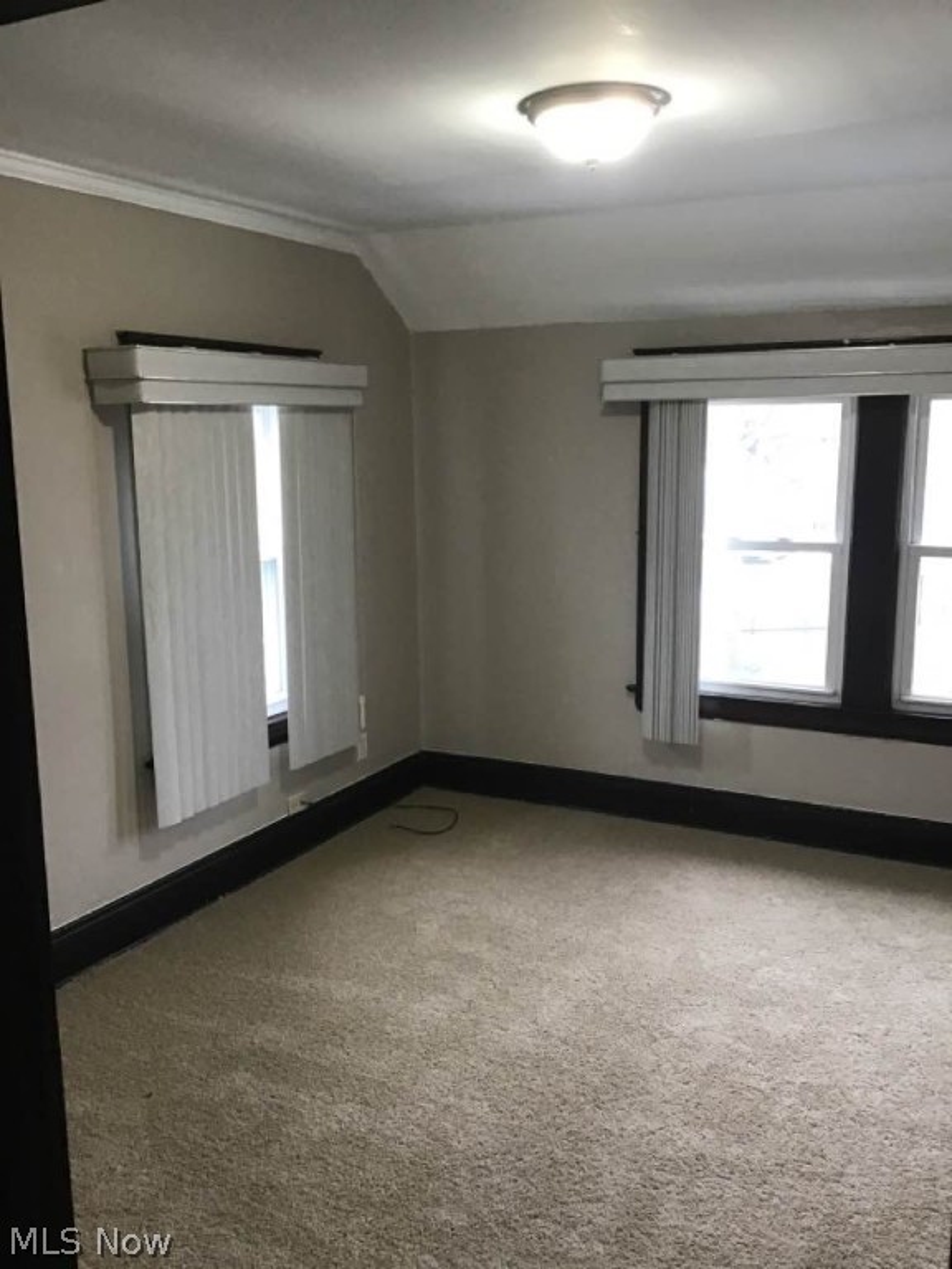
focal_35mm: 31
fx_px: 1137
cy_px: 634
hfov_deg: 45.4
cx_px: 476
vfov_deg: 58.4
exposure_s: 1/30
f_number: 2.4
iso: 100
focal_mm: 3.3
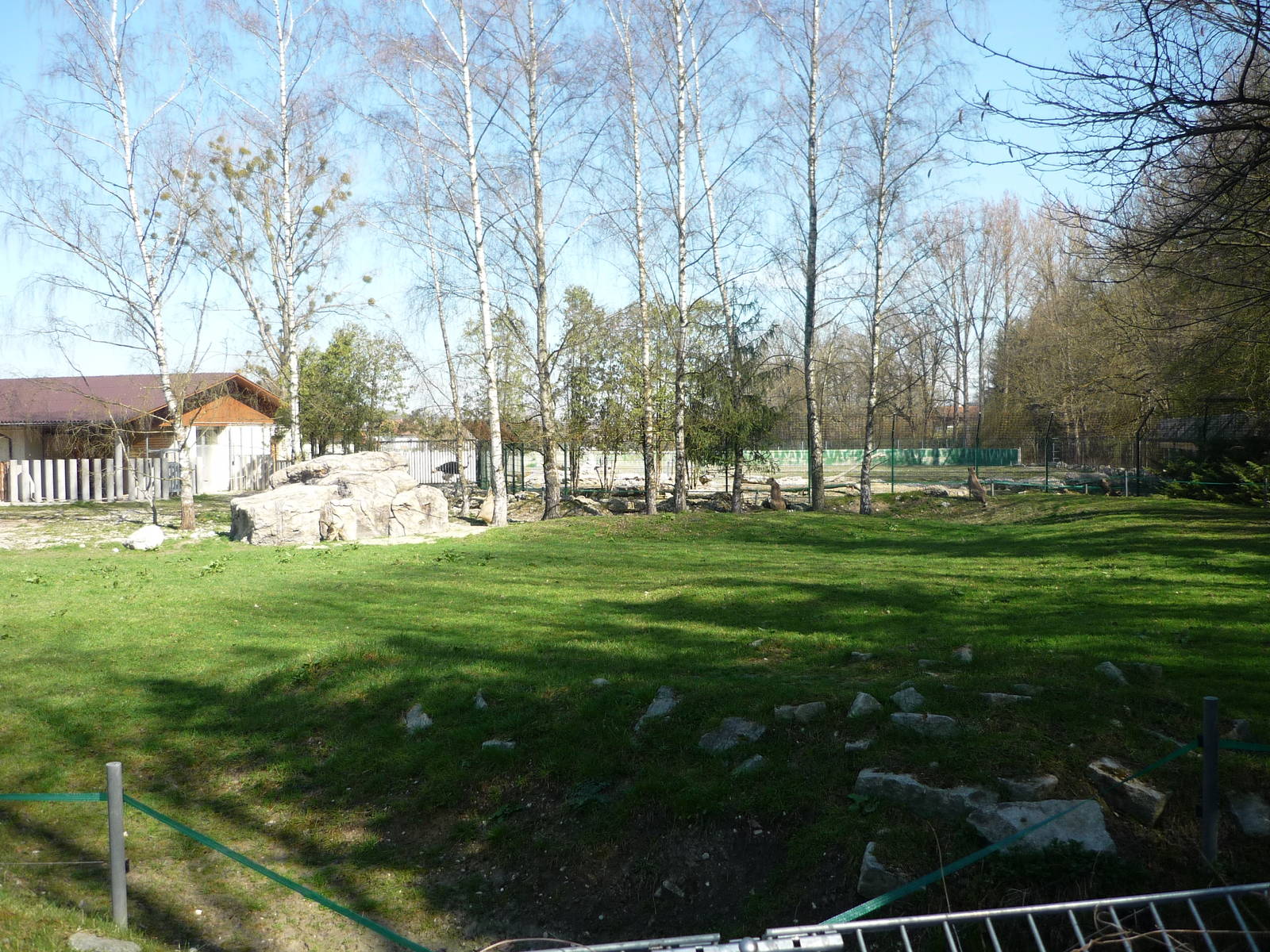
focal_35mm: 33
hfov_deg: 55.4
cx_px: 635
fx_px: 1211
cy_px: 476
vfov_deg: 42.9
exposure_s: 1/500
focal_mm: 5.5
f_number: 2.8
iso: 100
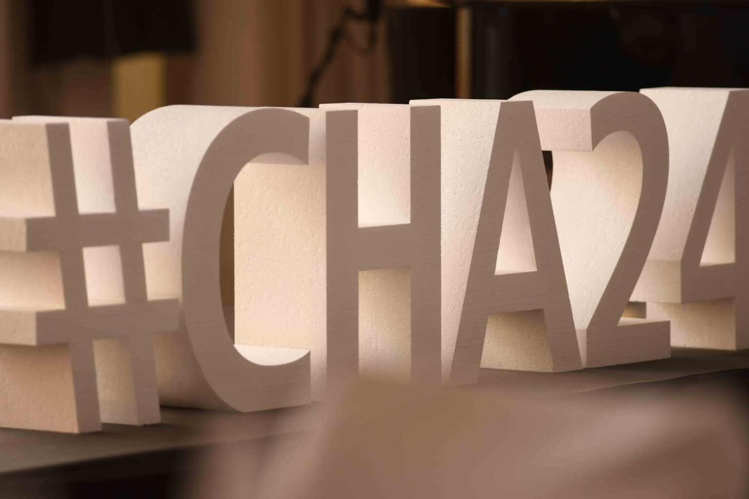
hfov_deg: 39.6
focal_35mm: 50
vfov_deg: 27.0
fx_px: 1040
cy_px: 250
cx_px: 374
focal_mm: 50
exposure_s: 1/250
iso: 250
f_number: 5
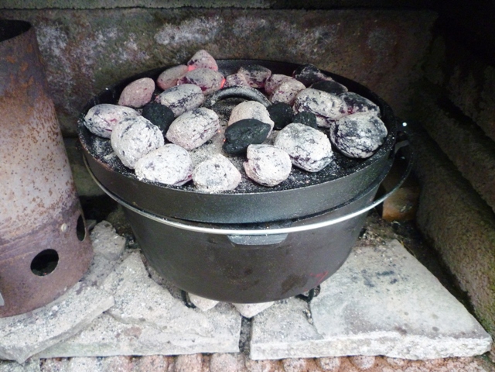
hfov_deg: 61.7
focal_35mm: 29
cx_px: 248
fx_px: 415
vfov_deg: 48.2
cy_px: 186
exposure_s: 1/15
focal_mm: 5.2
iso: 400
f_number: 3.3
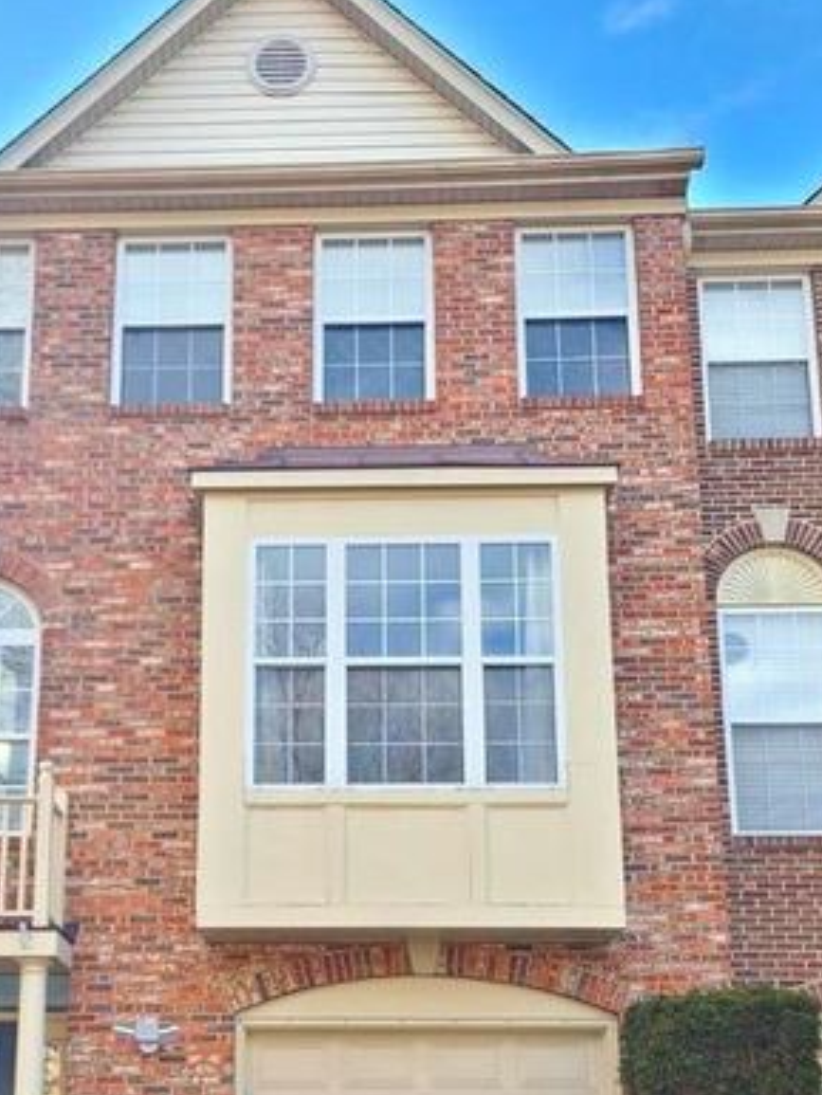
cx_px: 282
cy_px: 869
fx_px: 1424
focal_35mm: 45
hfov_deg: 32.0
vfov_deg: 40.4
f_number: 1.8
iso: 40
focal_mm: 5.4
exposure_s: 1/267
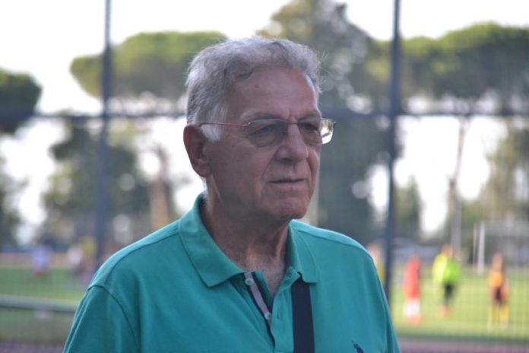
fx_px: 2645
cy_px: 176
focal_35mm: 180
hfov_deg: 11.4
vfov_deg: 7.6
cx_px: 264
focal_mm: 120
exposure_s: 1/500
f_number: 4.8
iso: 720
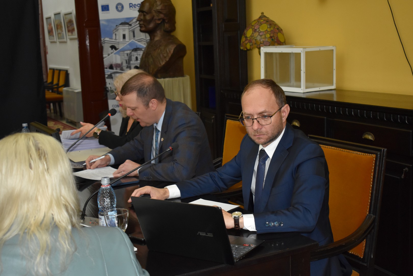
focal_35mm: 48
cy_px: 138
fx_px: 551
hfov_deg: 41.1
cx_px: 206
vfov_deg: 28.1
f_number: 4.5
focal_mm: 32
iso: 1600
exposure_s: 1/125
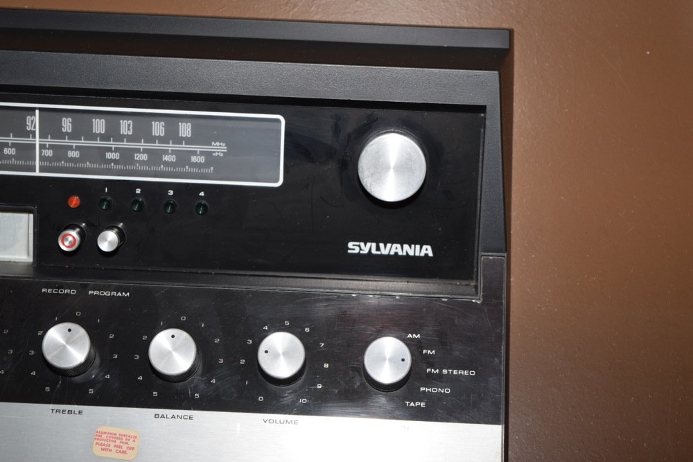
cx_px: 346
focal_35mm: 82
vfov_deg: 16.6
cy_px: 231
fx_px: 1588
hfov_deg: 24.6
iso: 450
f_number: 5.6
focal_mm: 55
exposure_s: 1/60
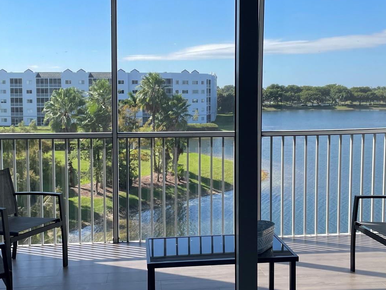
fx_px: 480
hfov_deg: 43.8
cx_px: 187
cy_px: 132
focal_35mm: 43
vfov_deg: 33.6
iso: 32
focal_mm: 4.2
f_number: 1.6
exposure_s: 1/1642
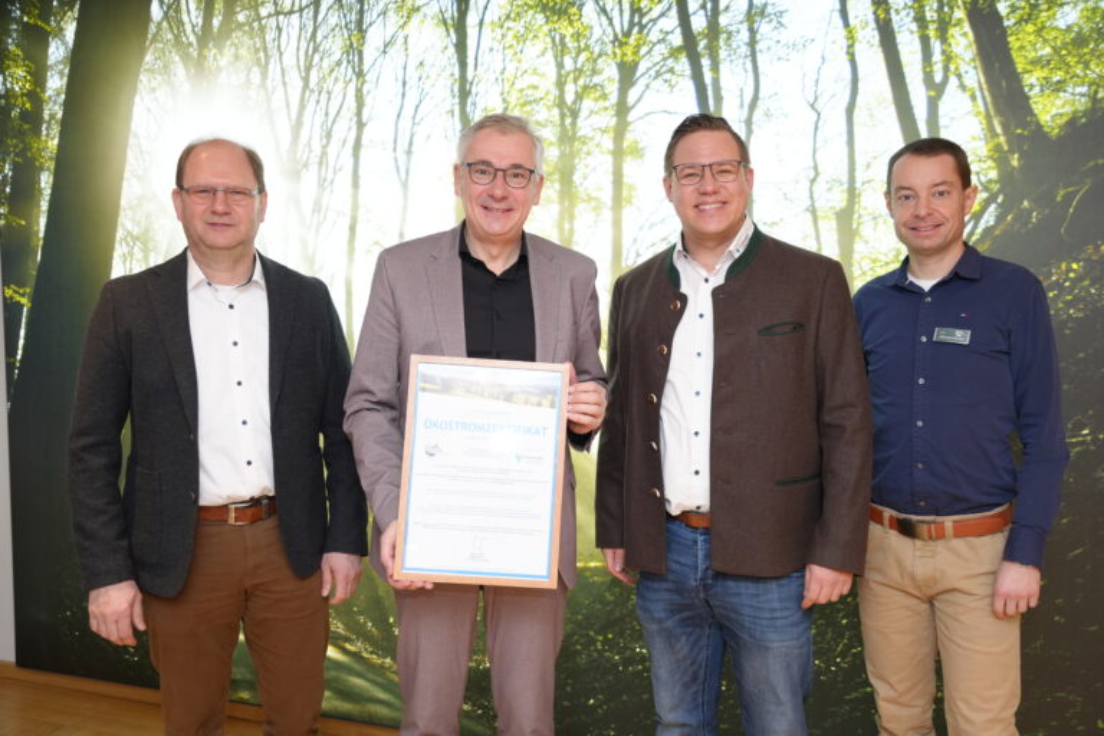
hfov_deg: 58.7
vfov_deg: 41.1
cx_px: 552
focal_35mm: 32
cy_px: 368
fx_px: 981
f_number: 4
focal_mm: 32
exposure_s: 1/160
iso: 1250
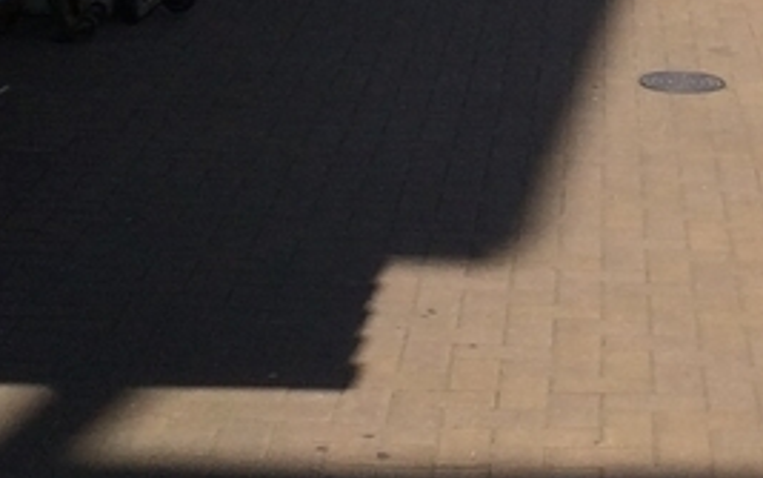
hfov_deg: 15.1
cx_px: 594
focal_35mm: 138
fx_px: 2870
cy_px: -275
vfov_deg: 9.2
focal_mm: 4.15
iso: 32
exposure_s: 1/1466
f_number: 2.2
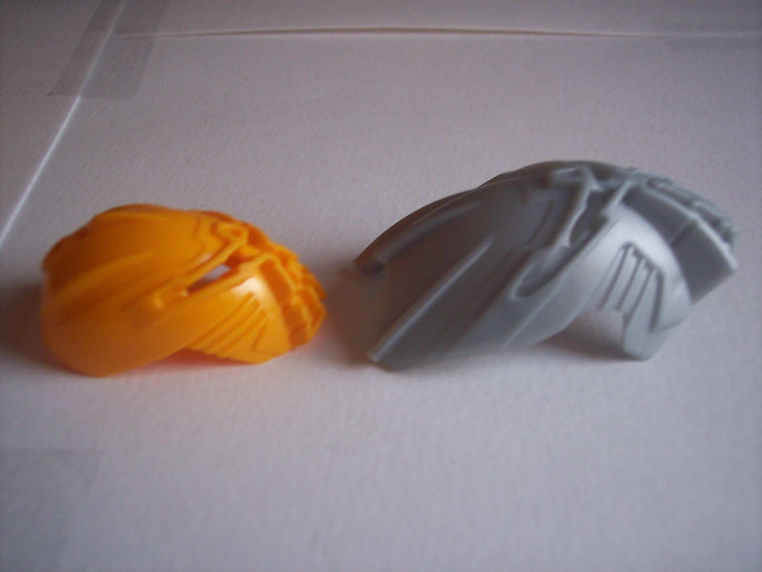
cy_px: 286
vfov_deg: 36.8
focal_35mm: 39
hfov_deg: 47.9
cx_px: 381
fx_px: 859
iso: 140
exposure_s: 1/30
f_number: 3.4
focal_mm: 8
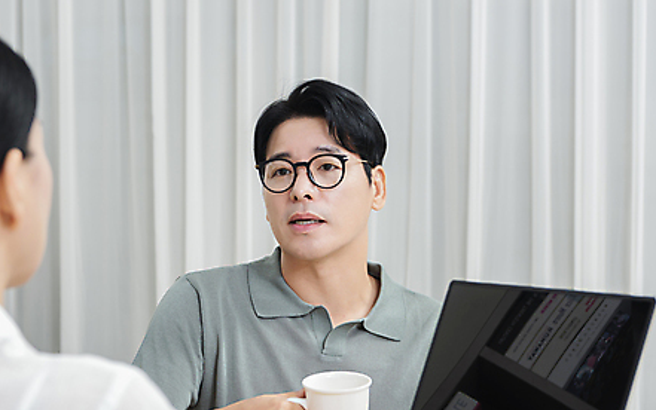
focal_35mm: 97
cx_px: 228
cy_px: 293
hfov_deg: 21.3
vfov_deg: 13.5
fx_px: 1735
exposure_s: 1/125
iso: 100
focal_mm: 70
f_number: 5.6
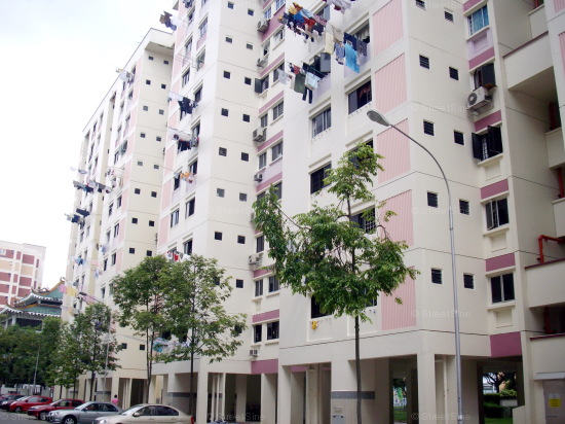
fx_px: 604
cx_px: 282
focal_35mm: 37
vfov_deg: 38.6
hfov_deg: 50.2
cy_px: 212
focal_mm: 6.2
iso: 80
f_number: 5.6
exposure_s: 1/250
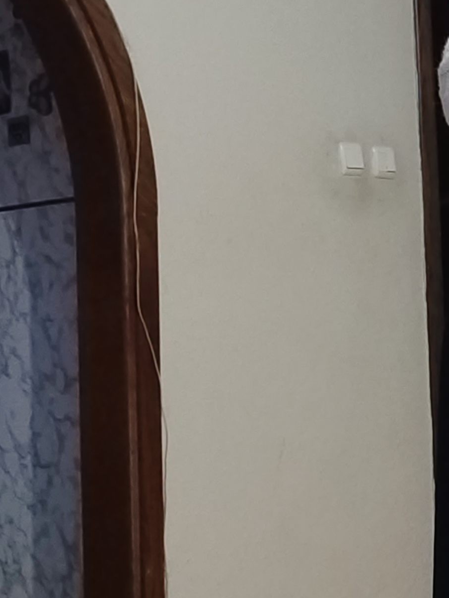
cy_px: 179
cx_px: 689
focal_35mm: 83
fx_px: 1435
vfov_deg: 23.4
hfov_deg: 16.2
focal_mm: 5.95
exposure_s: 1/20
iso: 921
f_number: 1.89
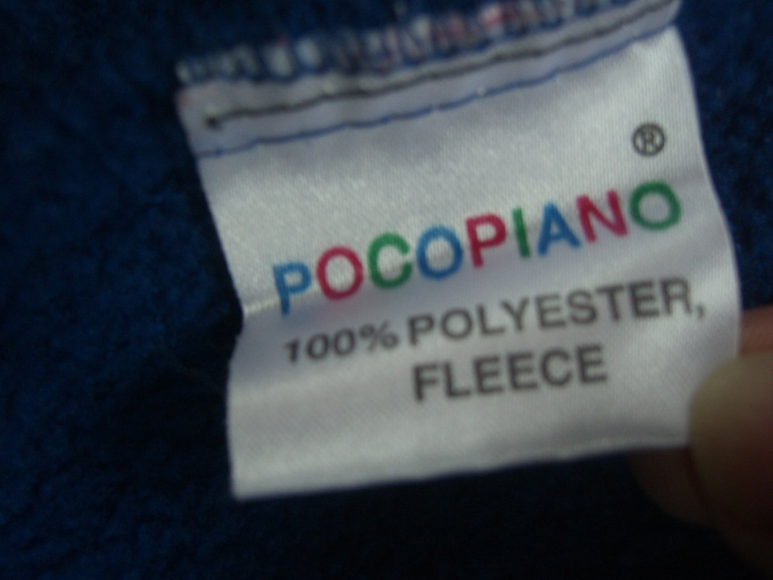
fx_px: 849
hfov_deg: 49.0
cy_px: 290
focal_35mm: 38
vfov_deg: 37.7
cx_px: 386
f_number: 2.8
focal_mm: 7.9
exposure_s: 1/60
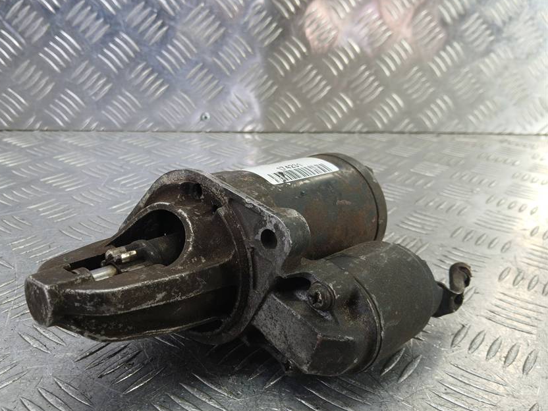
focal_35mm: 32
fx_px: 507
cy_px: 215
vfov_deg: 44.1
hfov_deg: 56.3
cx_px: 211
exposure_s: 1/50
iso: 80
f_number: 1.8
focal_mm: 3.98
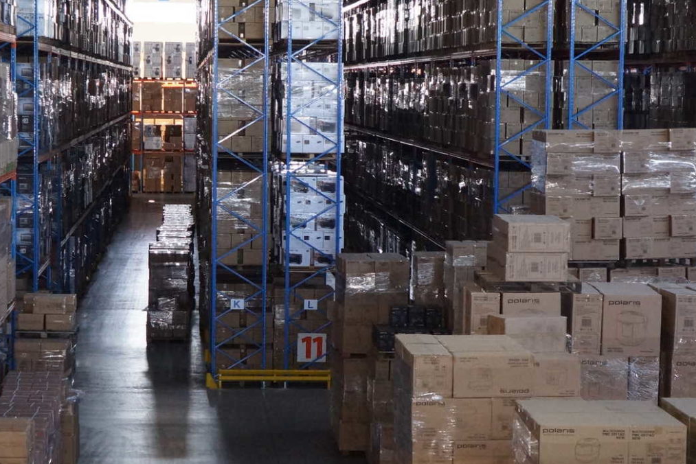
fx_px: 1760
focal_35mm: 91
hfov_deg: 22.4
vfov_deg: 15.0
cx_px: 306
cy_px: 255
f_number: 4.5
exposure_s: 1/60
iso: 1600
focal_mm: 30
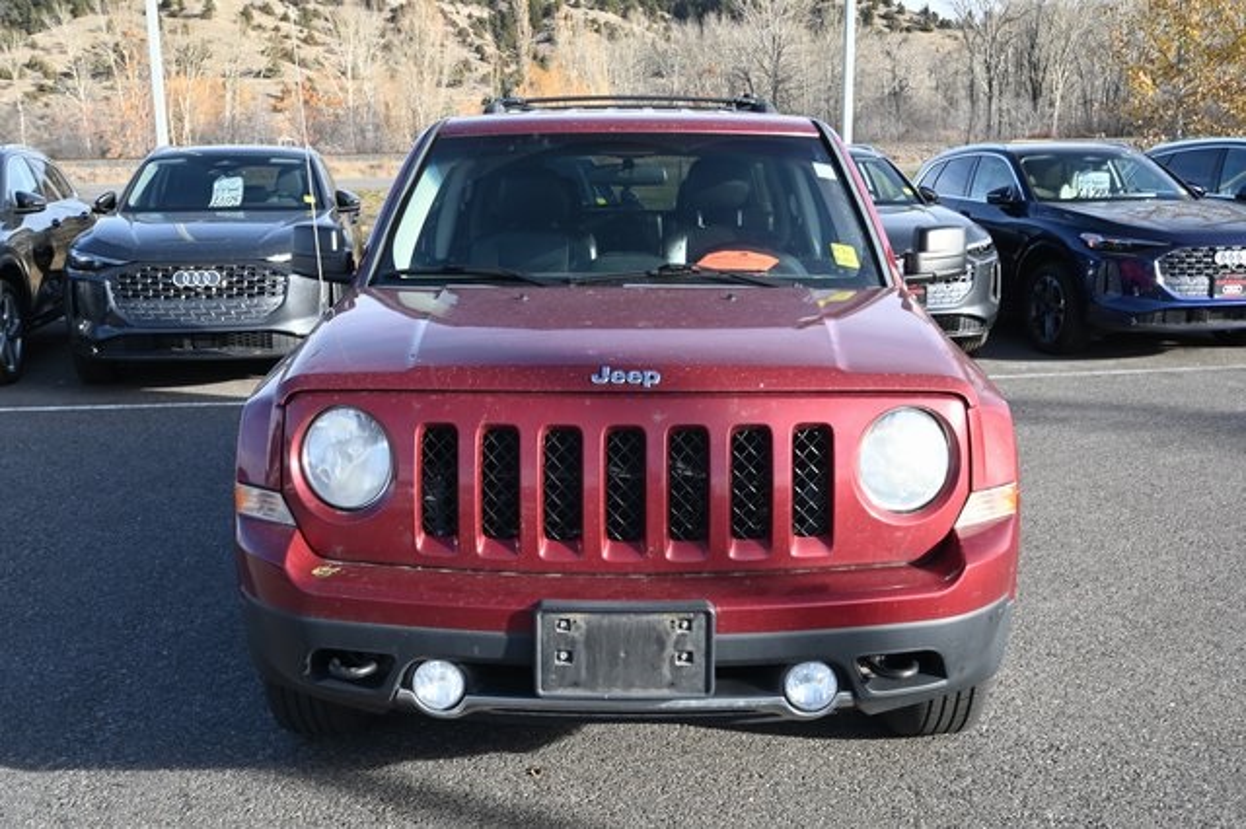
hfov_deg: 54.5
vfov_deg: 37.8
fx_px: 1211
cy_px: 414
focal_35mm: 35
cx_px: 623
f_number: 22
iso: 400
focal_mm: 35
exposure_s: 1/30
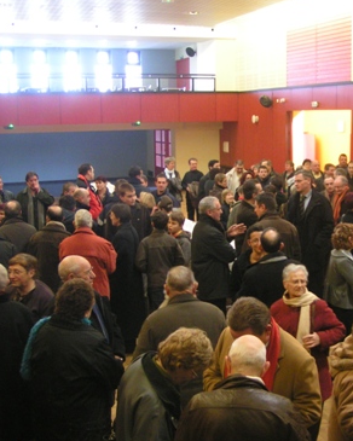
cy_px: 226
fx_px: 679
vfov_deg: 36.0
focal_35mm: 52
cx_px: 256
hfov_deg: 28.8
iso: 200
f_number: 2.8
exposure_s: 1/15
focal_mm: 5.8
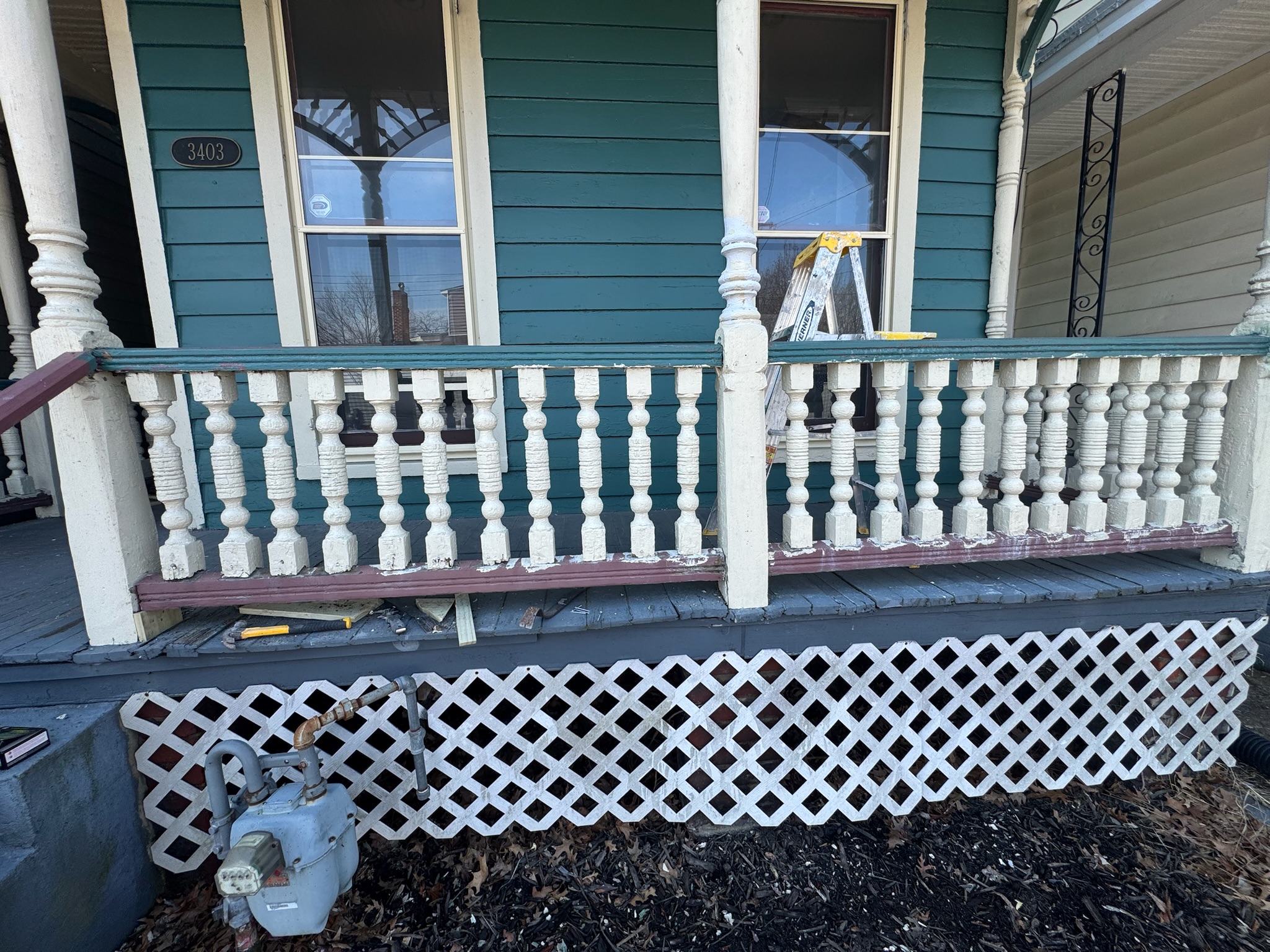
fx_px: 514
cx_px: 635
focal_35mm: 14
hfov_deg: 102.1
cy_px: 476
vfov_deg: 85.7
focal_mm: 2.22
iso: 40
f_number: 2.2
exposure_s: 1/479
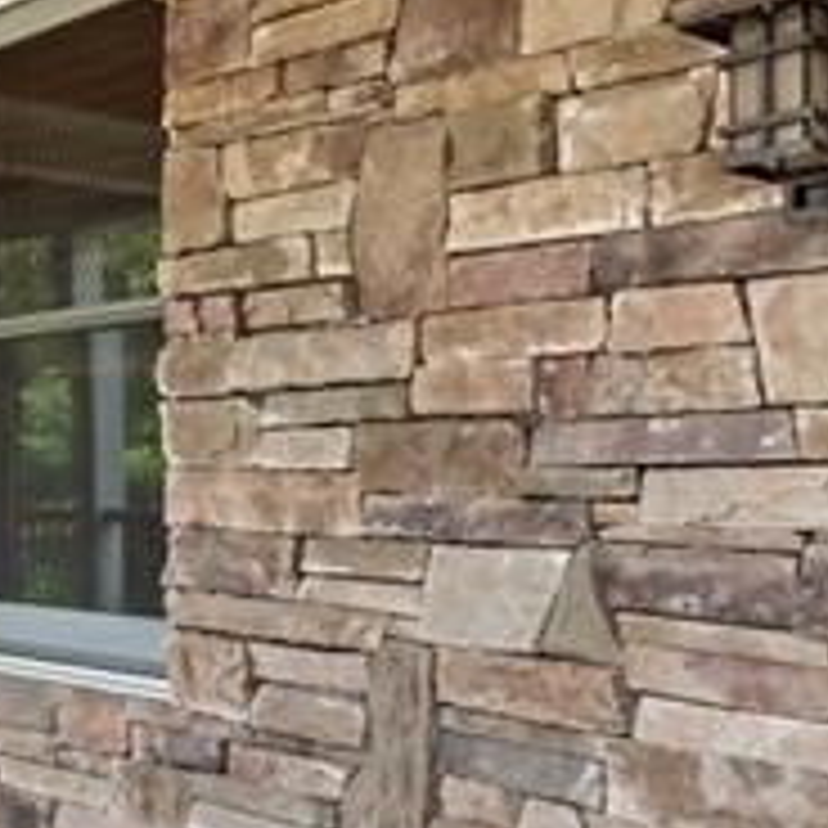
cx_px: 288
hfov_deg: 28.9
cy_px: 497
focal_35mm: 59
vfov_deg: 29.0
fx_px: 1597
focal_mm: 16
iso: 125
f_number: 4.5
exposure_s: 1/100
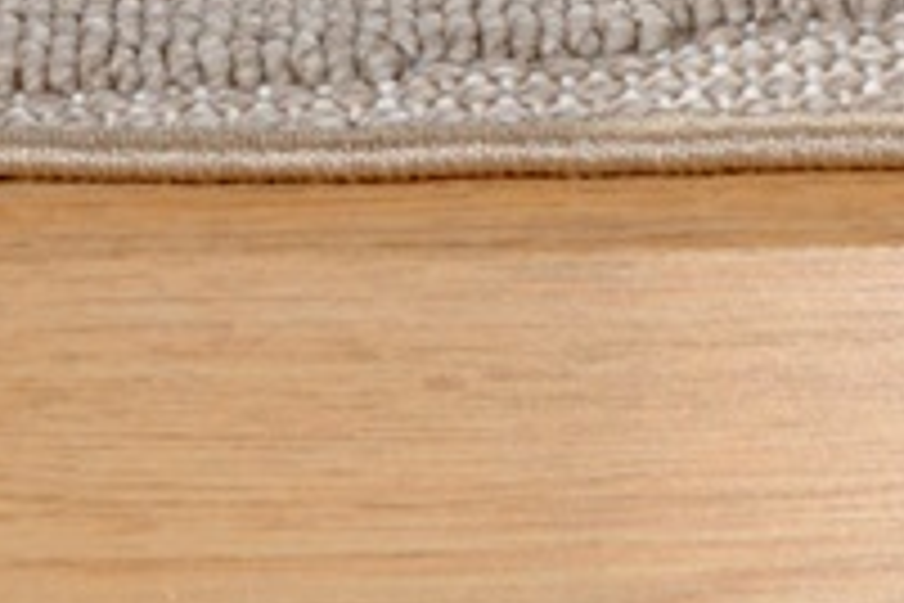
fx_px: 9240
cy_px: -540
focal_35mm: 368
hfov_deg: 5.6
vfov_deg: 3.7
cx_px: 625
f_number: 25
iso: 500
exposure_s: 1/160
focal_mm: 46
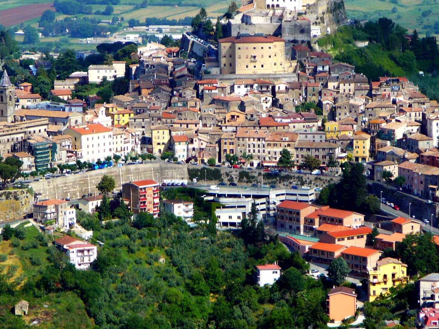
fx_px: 2752
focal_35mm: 217
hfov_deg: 9.1
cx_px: 228
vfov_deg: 6.8
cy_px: 172
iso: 80
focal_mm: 30.3
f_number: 4.1
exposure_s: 1/500
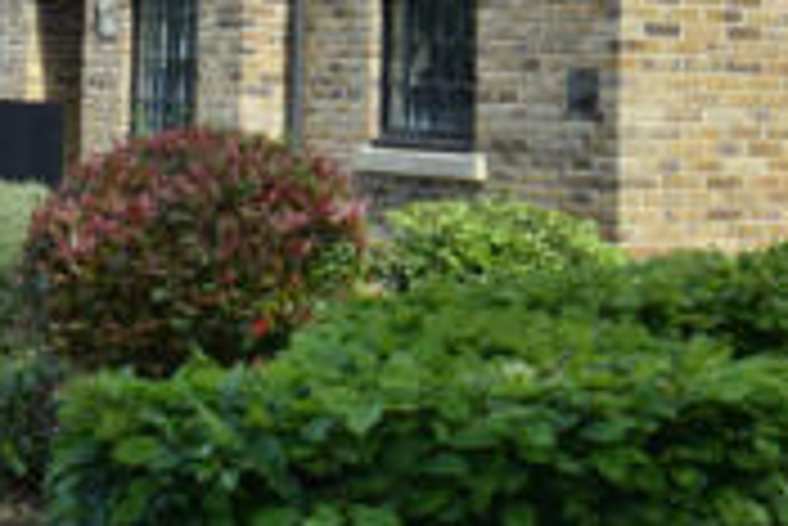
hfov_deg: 18.2
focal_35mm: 101
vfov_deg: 12.7
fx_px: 2213
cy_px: -317
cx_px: 1137
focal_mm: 18
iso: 200
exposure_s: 1/400
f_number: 10
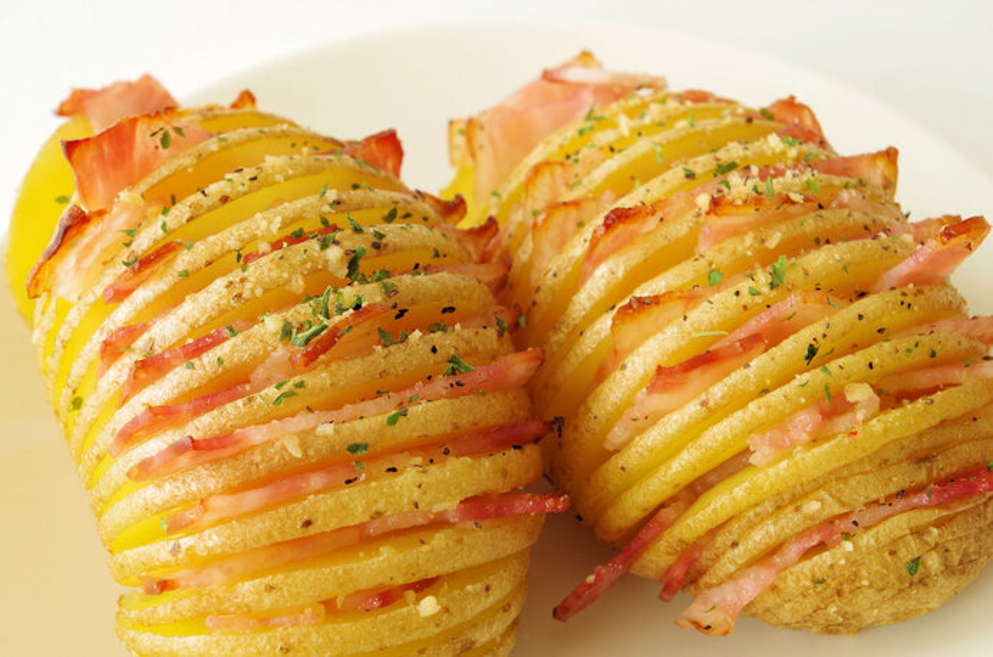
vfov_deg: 22.5
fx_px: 1651
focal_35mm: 60
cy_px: 328
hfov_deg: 33.5
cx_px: 496
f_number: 13
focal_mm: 40
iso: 200
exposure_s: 1/5
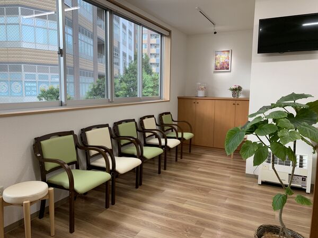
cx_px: 159
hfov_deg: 67.3
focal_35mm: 26
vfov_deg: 53.1
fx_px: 239
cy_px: 119
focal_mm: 4.25
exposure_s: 1/121
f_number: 1.8
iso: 50
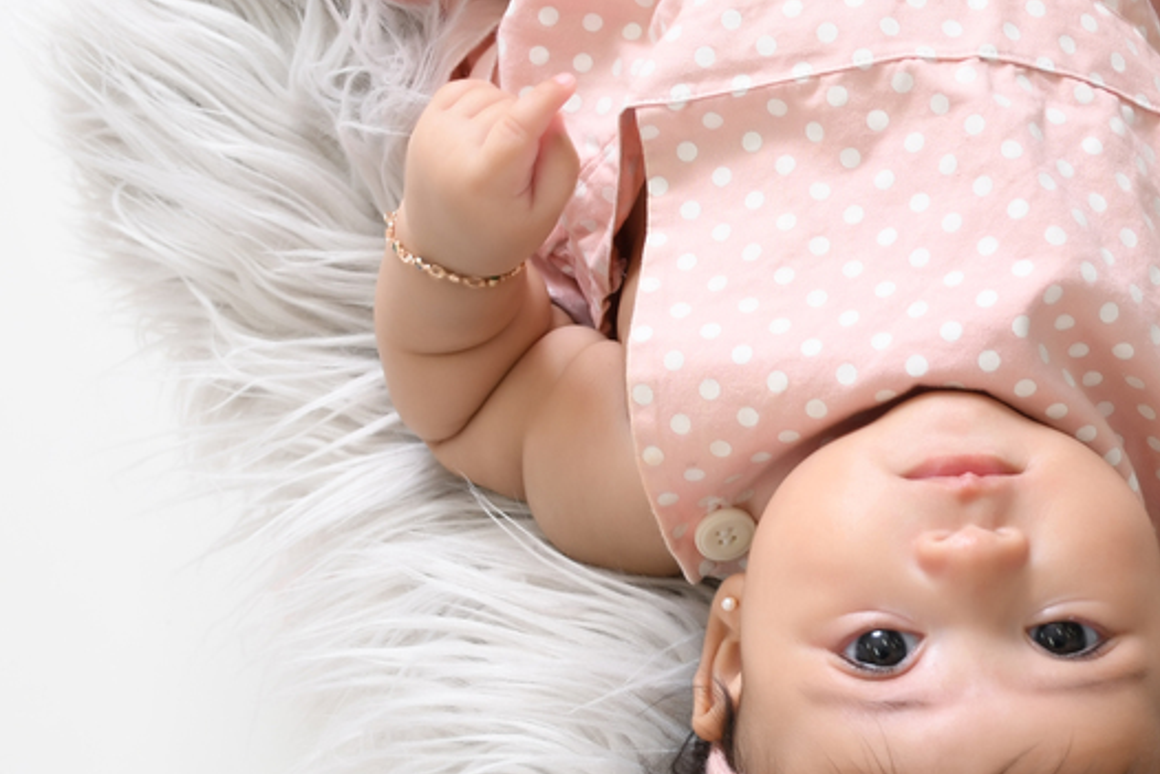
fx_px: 2868
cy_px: 490
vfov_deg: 15.4
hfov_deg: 22.6
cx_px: 913
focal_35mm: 89
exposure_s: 1/40
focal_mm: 26
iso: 200
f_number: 5
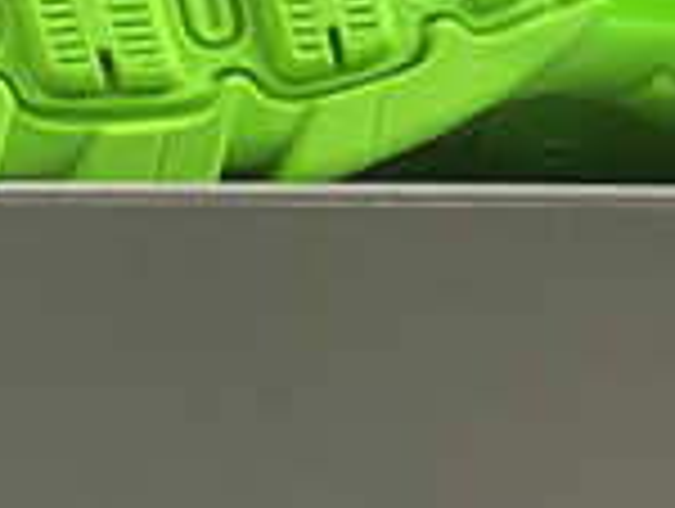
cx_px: 1066
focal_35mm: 173
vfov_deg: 8.6
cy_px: 310
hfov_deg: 10.9
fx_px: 3379
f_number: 1.8
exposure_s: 1/100
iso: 100
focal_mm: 4.25
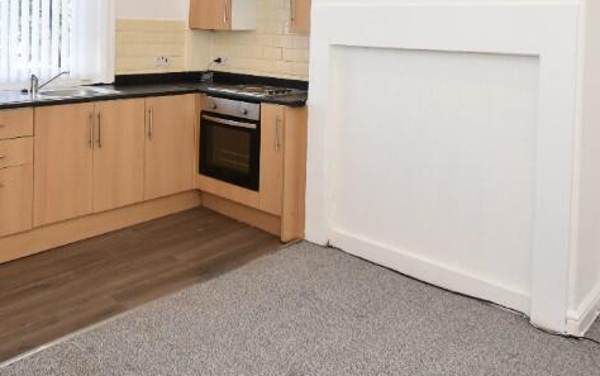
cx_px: 235
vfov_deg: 36.2
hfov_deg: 57.6
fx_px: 540
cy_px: 44
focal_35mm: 33
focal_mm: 10
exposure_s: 1/160
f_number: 4.5
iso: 800
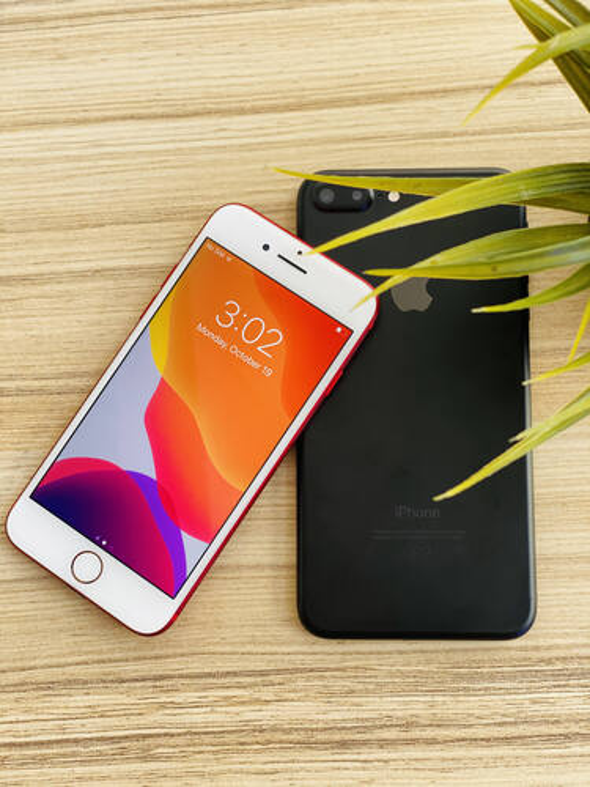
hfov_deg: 28.0
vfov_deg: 36.8
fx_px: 1182
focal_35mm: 52
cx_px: 295
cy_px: 394
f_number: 2
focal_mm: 6
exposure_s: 1/122
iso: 50
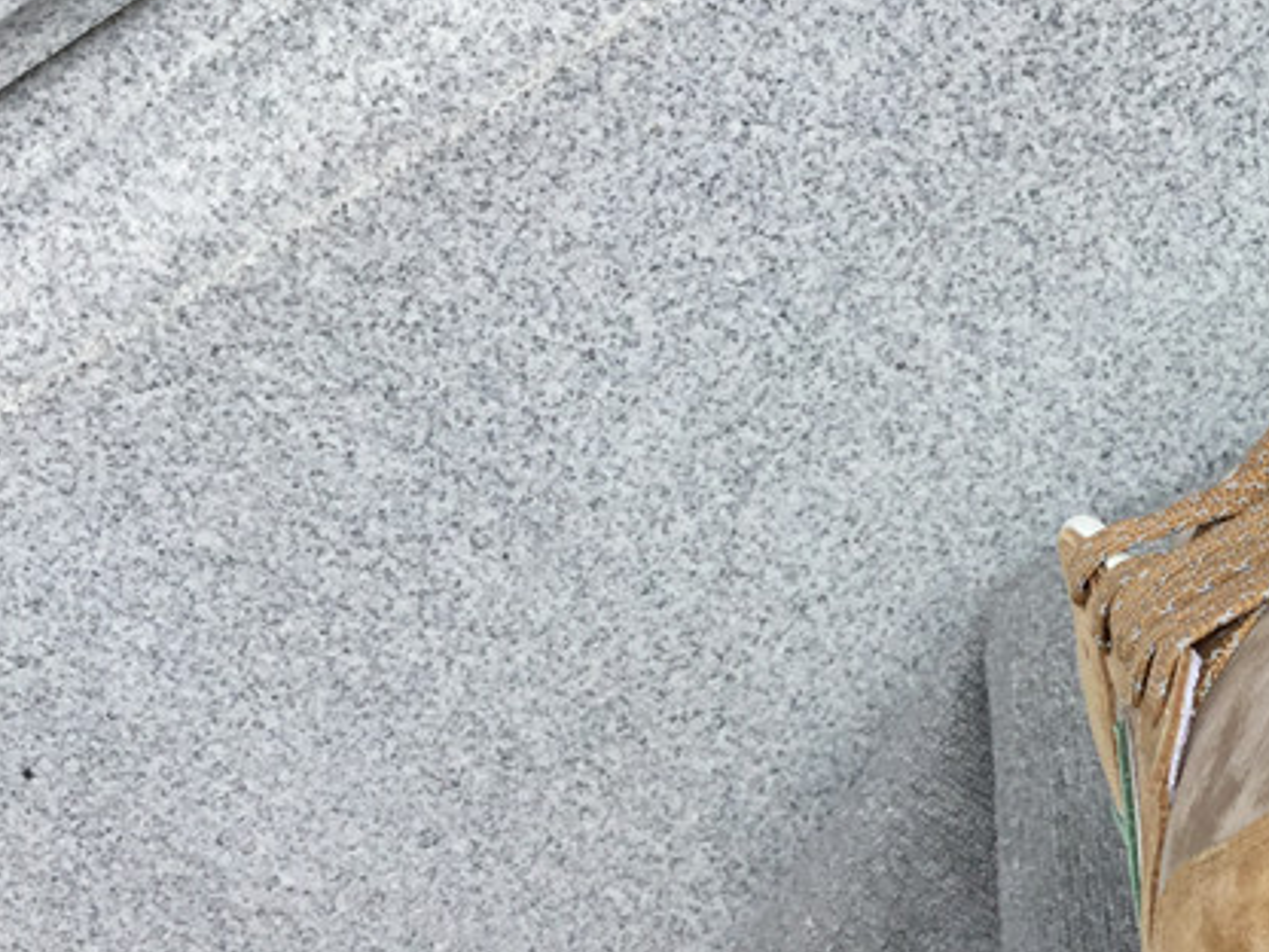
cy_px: 639
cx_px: 1318
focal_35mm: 67
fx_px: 2456
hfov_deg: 27.1
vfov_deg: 21.8
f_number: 2.4
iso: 25
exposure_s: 1/515
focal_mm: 3.3
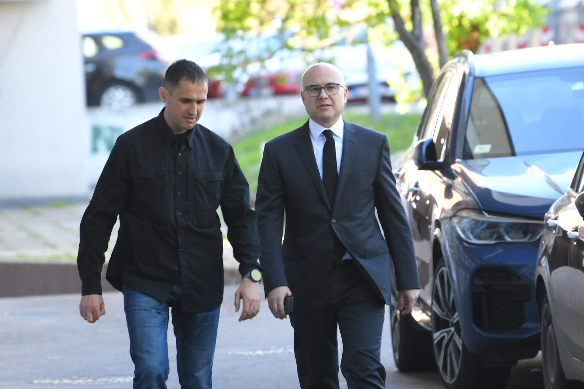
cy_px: 194
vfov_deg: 6.9
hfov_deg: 10.3
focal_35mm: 200
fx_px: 3244
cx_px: 292
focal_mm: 200
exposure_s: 1/200
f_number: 4
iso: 500
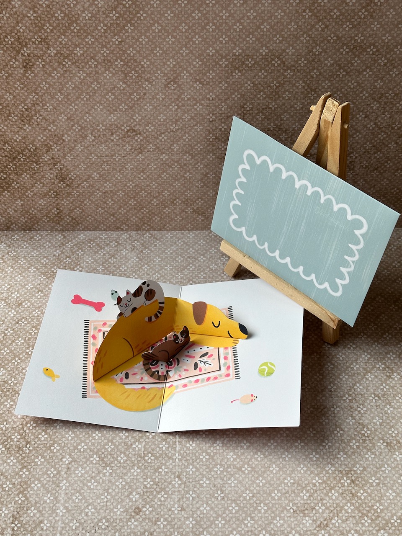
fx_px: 743
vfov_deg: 39.7
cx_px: 201
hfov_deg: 30.3
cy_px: 268
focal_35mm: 48
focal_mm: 6.86
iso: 64
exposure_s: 1/238
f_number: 1.78
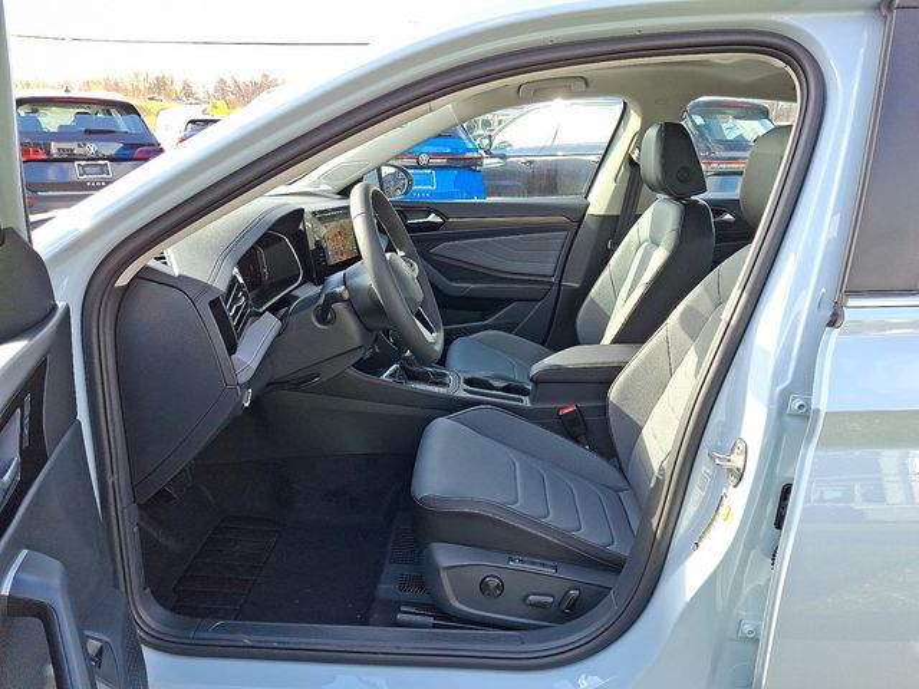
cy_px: 344
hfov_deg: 69.4
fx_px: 664
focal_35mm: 25
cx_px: 460
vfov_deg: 54.9
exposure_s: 1/130
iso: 25
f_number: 1.8
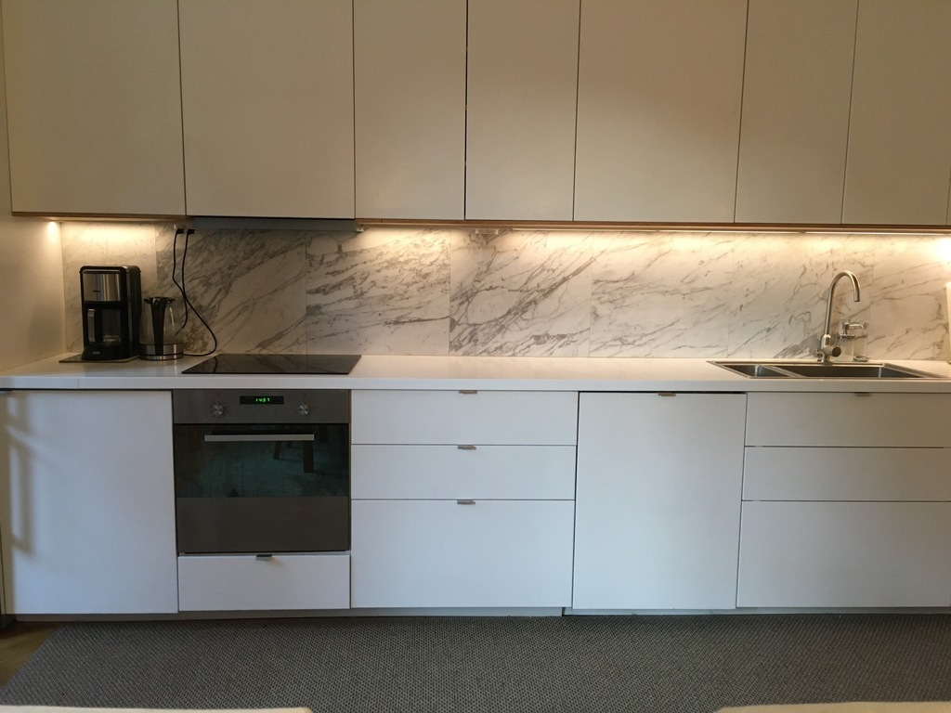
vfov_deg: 48.2
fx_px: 797
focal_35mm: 29
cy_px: 356
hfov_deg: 61.7
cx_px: 476
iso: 160
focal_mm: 4.15
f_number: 2.2
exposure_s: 1/33
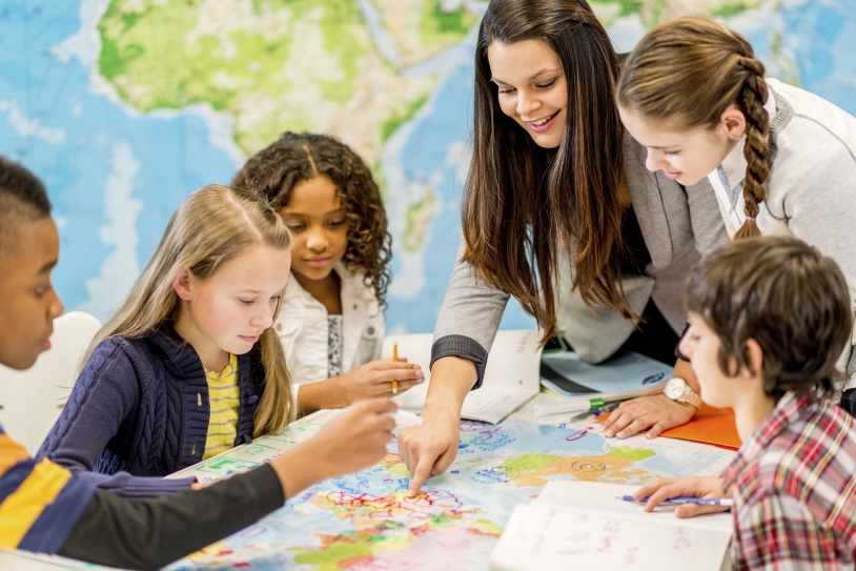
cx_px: 428
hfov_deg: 23.9
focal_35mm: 85
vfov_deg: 16.1
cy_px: 286
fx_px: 2021
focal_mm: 85
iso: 200
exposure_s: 1/160
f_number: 2
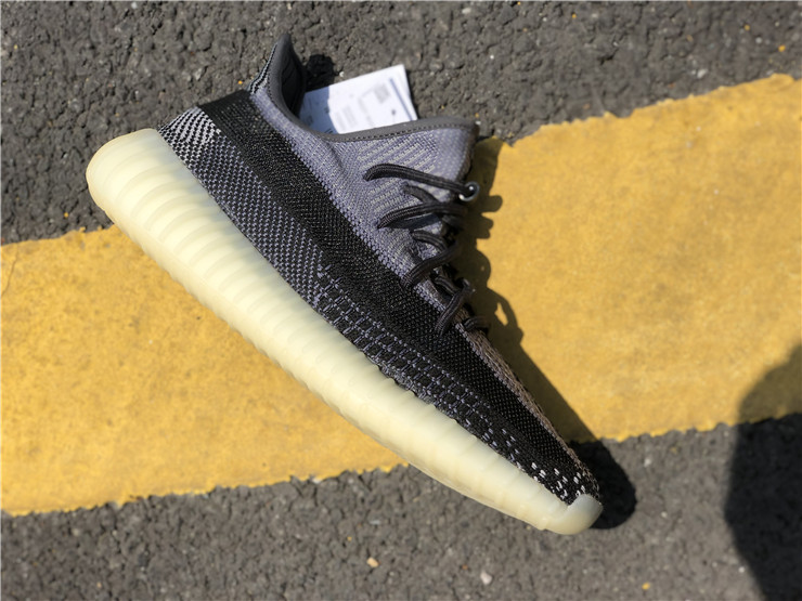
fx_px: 1205
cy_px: 300
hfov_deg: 36.8
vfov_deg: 28.0
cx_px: 401
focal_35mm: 52
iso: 16
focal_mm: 6
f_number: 2.4
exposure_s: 1/1779
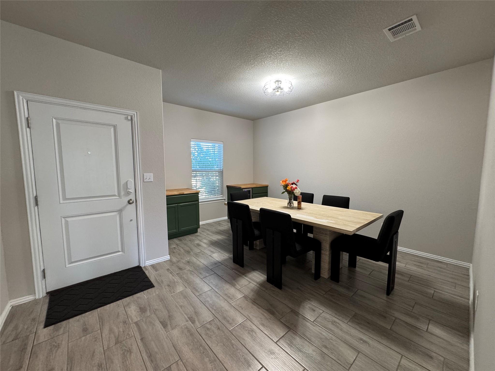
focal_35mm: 14
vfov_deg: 85.7
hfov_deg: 102.1
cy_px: 186
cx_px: 248
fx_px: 200
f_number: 2.2
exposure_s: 1/60
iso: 200
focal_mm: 2.22
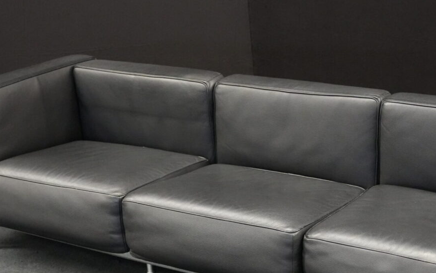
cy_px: 207
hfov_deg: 29.1
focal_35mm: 70
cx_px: 302
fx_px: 832
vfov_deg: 18.5
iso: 12800
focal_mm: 39
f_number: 4
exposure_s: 1/100
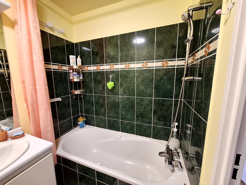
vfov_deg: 89.9
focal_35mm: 13
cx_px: 123
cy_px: 92
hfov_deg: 106.2
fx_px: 92
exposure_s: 1/25
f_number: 2.2
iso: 160
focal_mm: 1.74
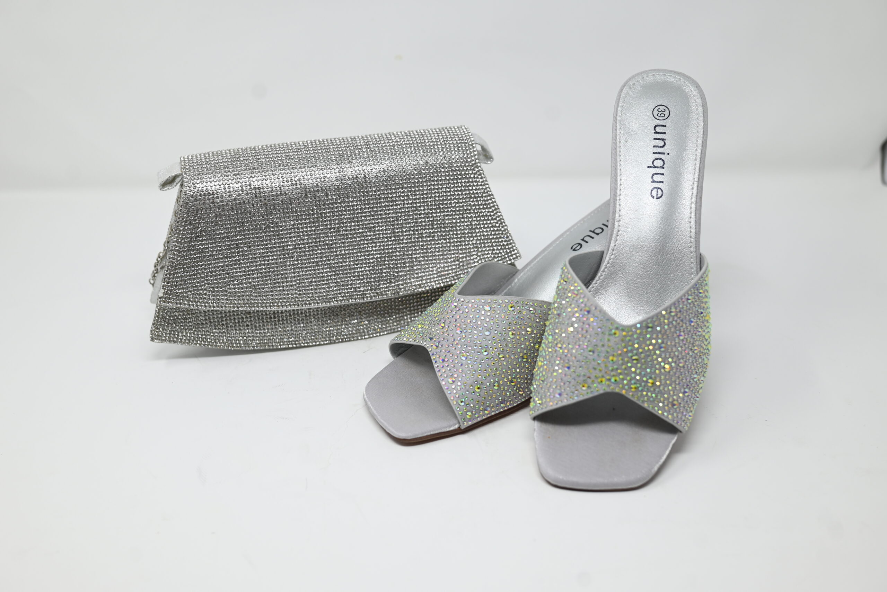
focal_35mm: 40
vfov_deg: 33.4
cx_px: 444
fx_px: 986
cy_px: 296
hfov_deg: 48.4
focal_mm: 40
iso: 400
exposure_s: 1/250
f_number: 4.5
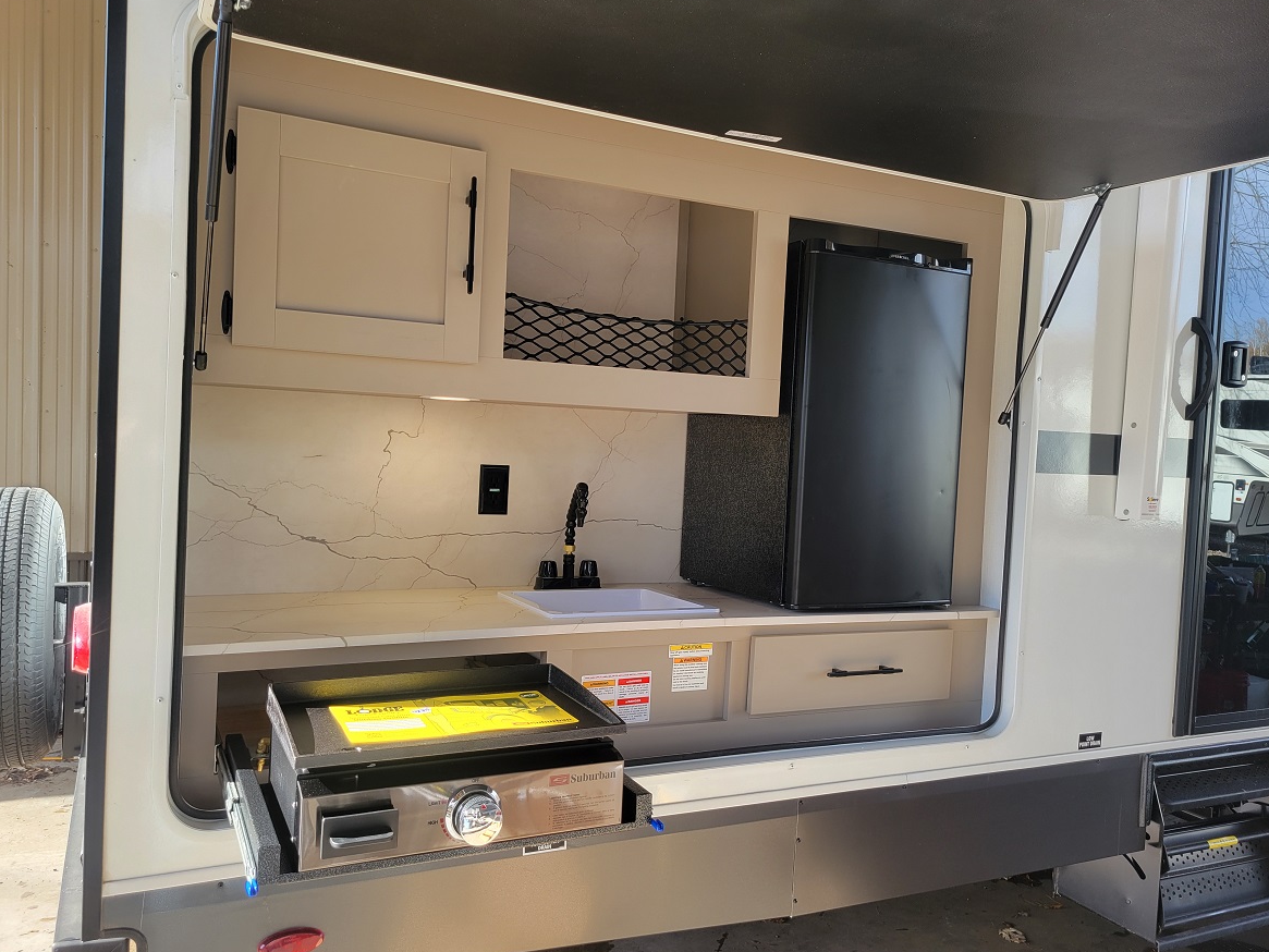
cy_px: 478
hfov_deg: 65.3
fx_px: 990
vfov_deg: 51.4
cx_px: 620
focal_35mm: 27
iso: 40
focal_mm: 5.4
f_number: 1.8
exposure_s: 1/197
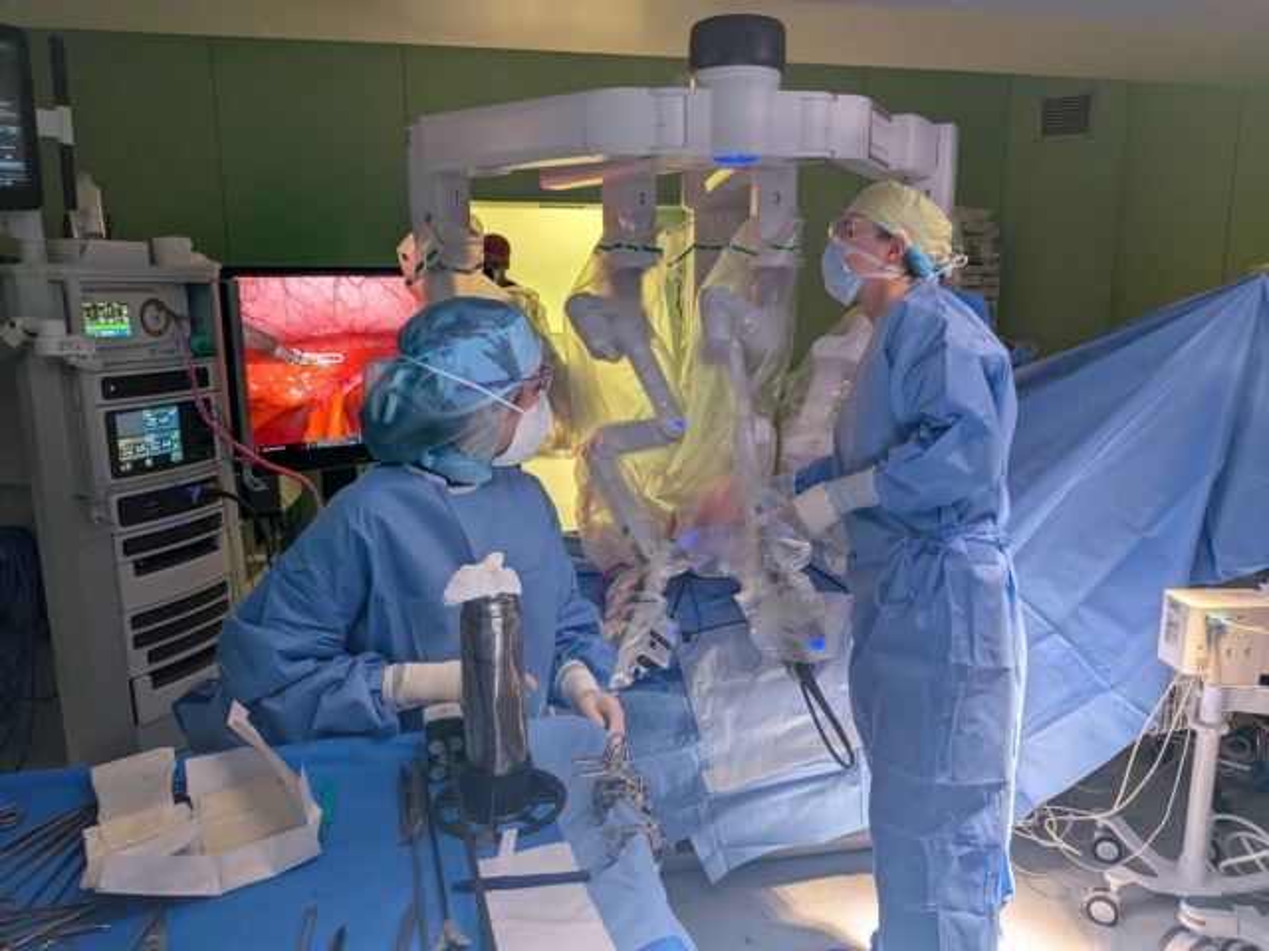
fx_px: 880
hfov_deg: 71.6
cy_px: 476
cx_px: 634
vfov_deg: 56.8
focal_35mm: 24
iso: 144
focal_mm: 4.53
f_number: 1.7
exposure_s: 1/100
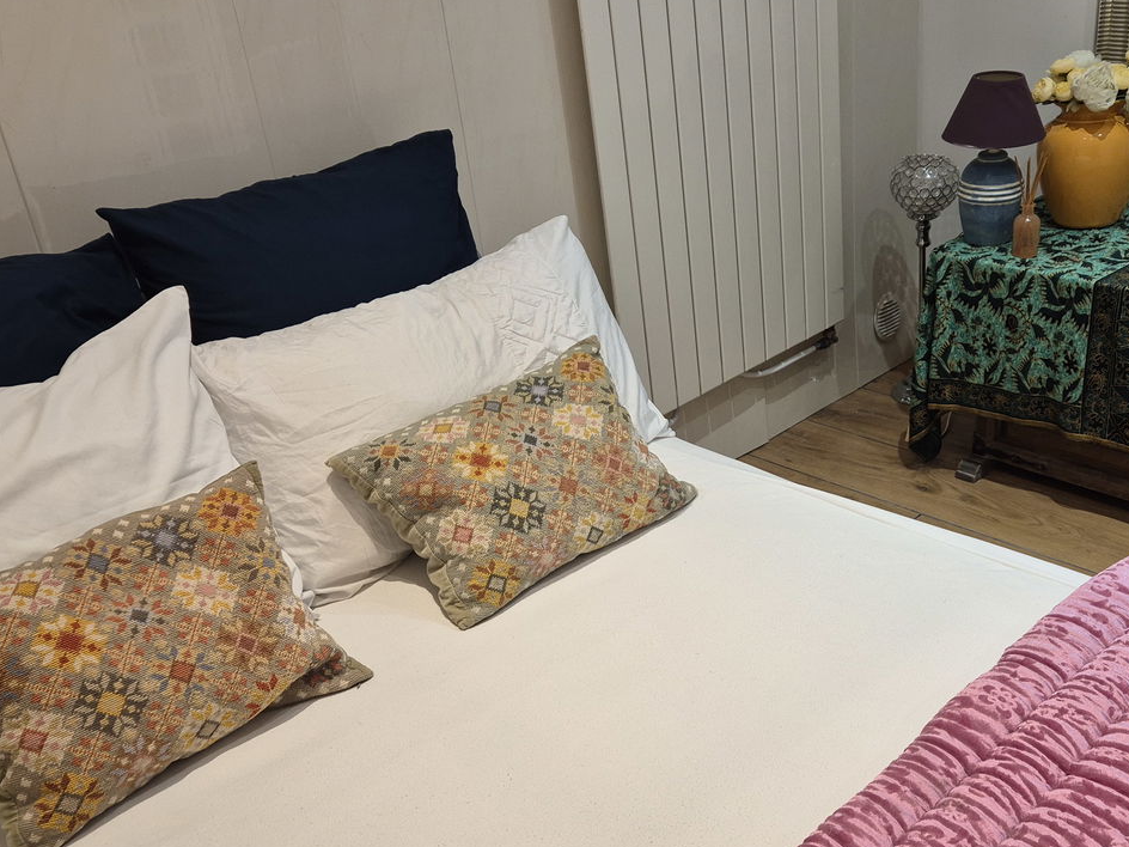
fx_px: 1272
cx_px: 667
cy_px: 490
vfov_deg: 36.7
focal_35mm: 39
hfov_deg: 47.6
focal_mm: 5.4
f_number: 1.8
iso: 160
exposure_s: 1/100
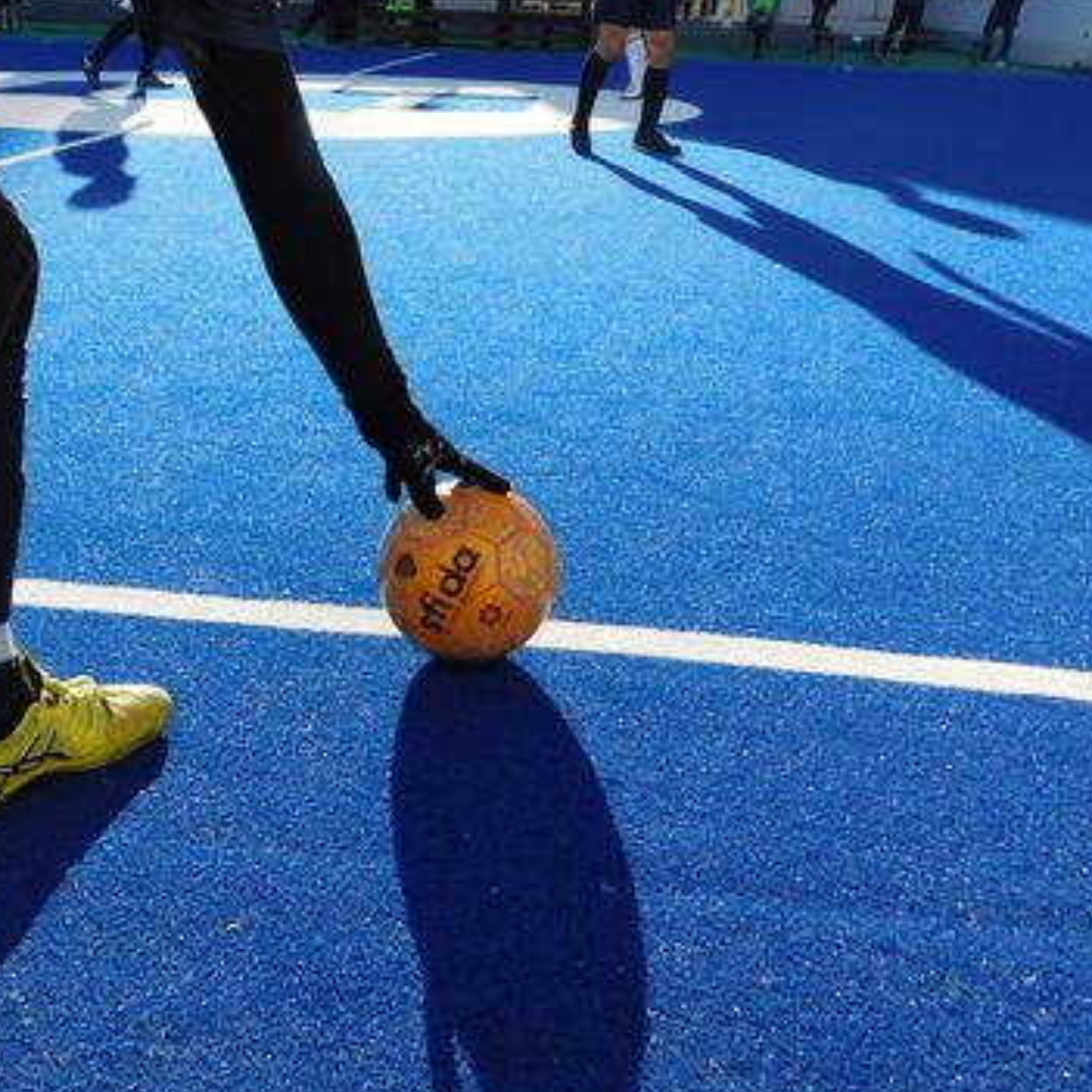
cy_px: 515
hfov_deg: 42.5
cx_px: 411
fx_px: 1392
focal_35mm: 39
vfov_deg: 42.8
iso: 125
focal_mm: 5.3
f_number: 3.2
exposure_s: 1/800
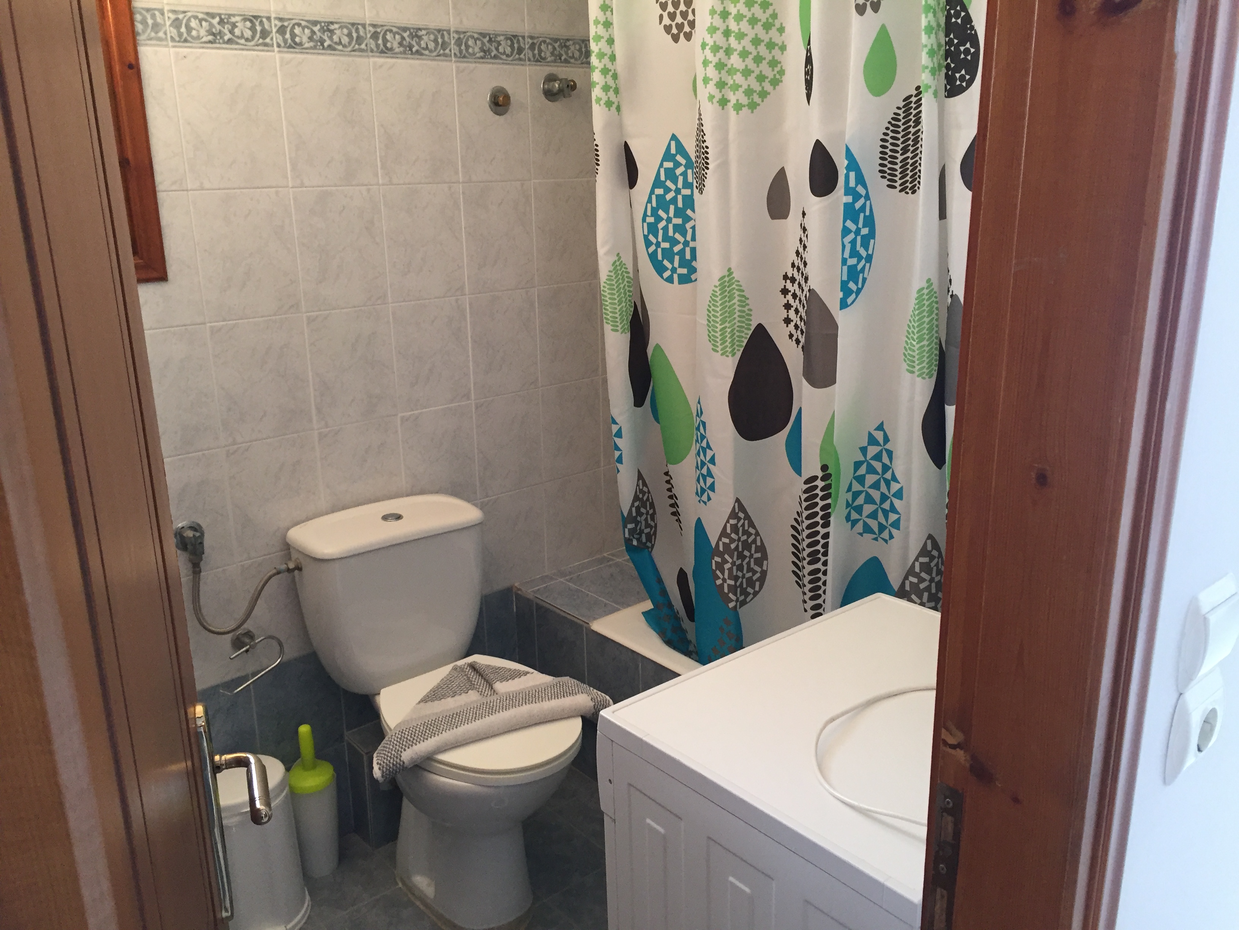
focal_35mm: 29
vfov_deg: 48.2
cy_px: 465
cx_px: 620
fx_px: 1038
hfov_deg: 61.7
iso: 160
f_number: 2.2
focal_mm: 4.15
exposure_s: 1/33
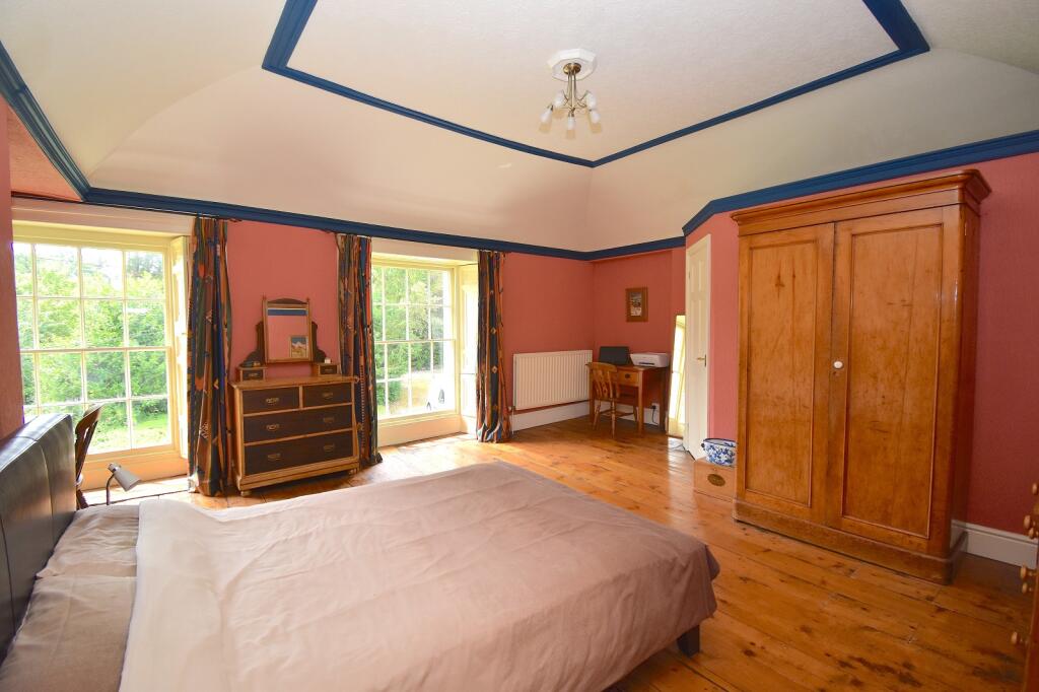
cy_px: 346
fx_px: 433
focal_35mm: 15
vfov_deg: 77.3
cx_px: 520
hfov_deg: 100.4
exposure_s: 1/200
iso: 360
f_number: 5
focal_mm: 10
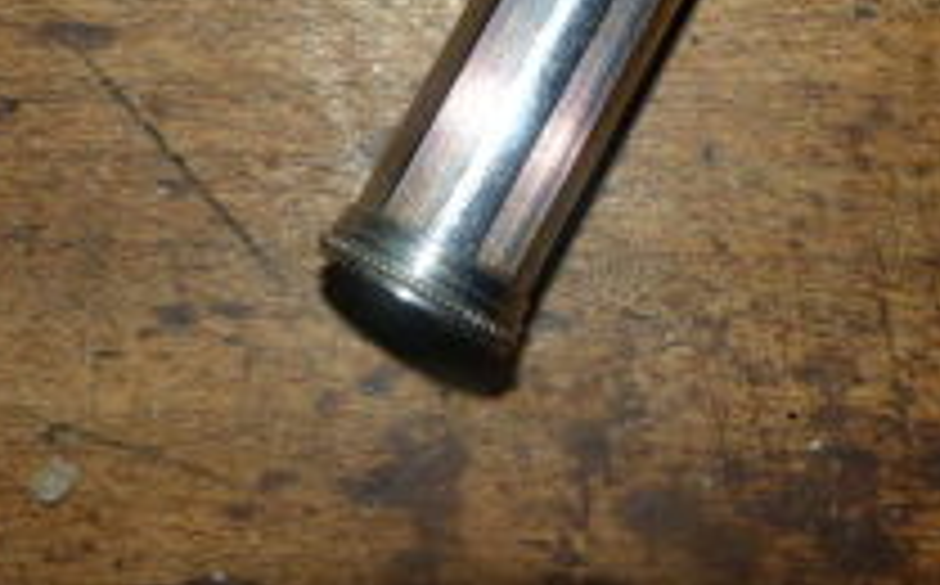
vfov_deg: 20.4
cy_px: -32
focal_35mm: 61
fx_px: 1561
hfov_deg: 33.5
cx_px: 517
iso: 100
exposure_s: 1/60
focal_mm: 4.5
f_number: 2.8
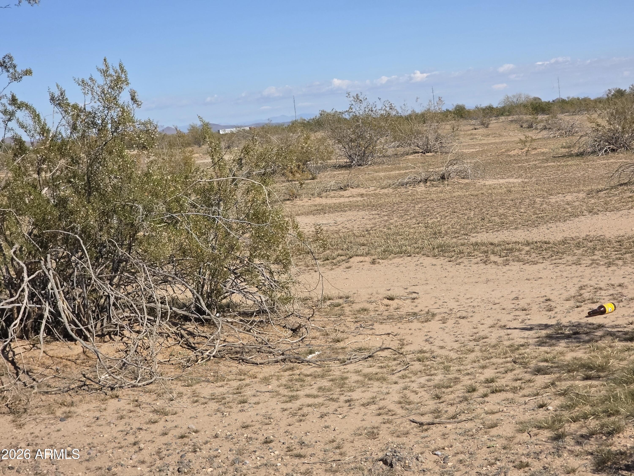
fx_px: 1264
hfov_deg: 28.2
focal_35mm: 69
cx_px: 317
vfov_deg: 21.3
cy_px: 238
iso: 50
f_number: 2.4
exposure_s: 1/3109
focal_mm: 7.9
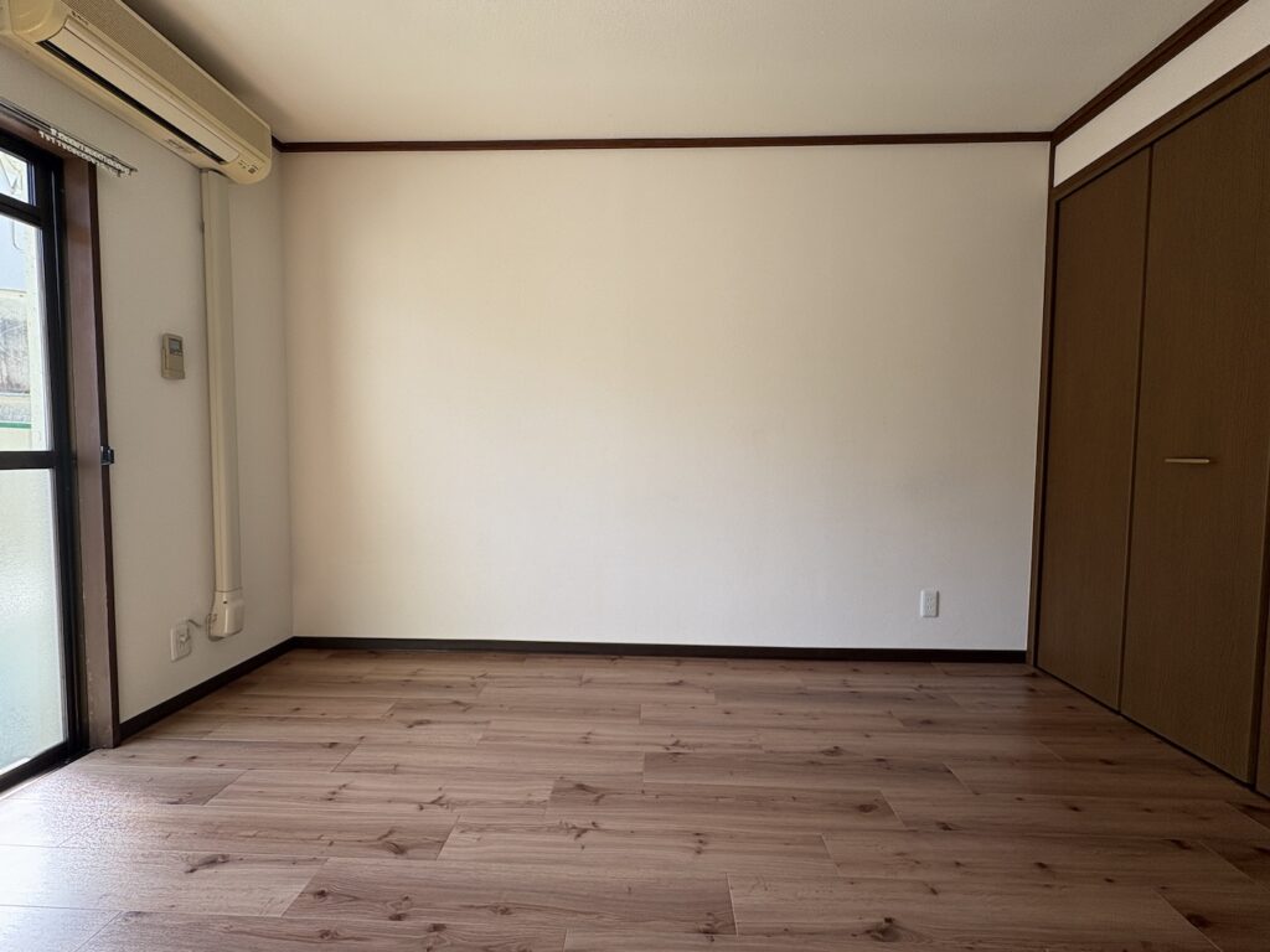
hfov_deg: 102.1
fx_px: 514
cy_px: 476
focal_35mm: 14
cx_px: 635
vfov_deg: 85.7
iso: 40
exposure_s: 1/99
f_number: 2.2
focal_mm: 2.22
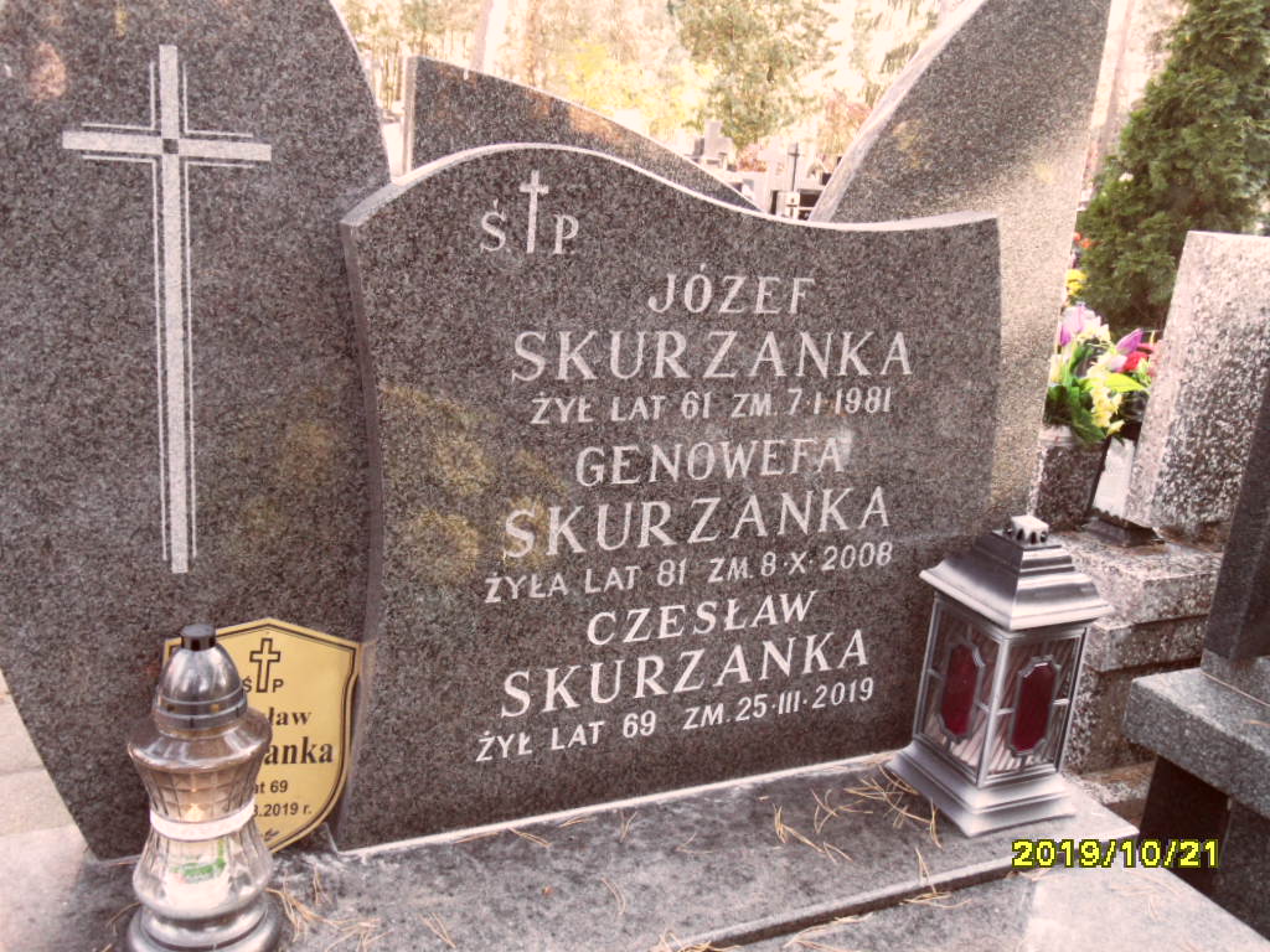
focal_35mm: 32
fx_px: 1174
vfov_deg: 44.2
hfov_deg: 56.8
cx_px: 635
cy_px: 476
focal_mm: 5.3
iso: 200
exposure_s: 1/30
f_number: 3.4
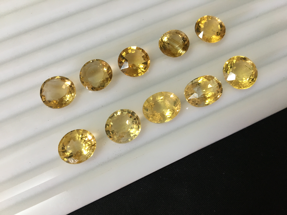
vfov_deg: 48.2
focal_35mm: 29
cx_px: 144
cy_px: 108
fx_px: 240
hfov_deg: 61.7
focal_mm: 4.15
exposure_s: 1/33
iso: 125
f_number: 2.2
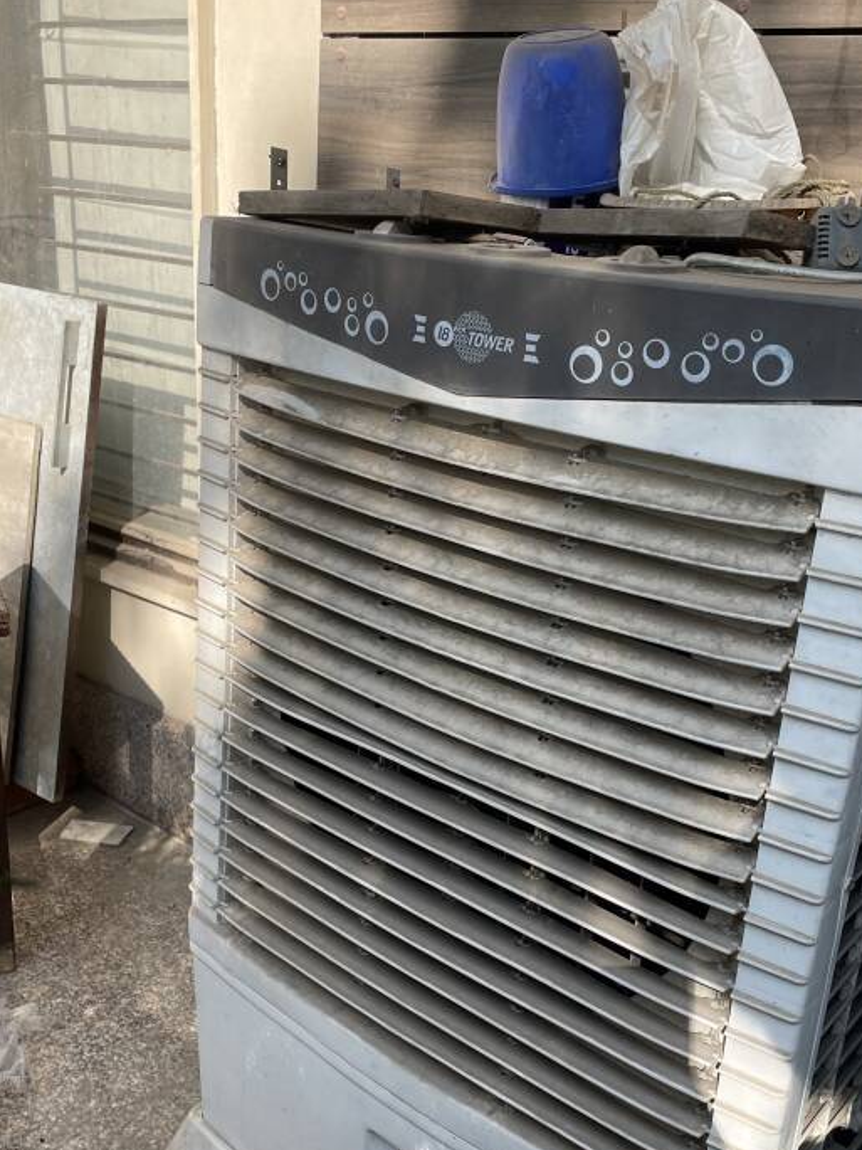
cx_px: 413
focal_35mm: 38
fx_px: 1262
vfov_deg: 48.9
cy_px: 617
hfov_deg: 37.7
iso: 32
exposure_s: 1/1247
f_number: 1.6
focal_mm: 4.2
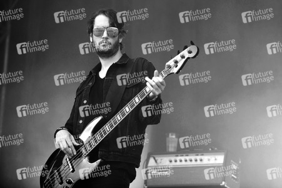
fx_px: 1174
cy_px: 94
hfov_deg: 13.7
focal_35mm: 150
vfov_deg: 9.1
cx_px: 141
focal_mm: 150
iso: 160
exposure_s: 1/320
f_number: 4
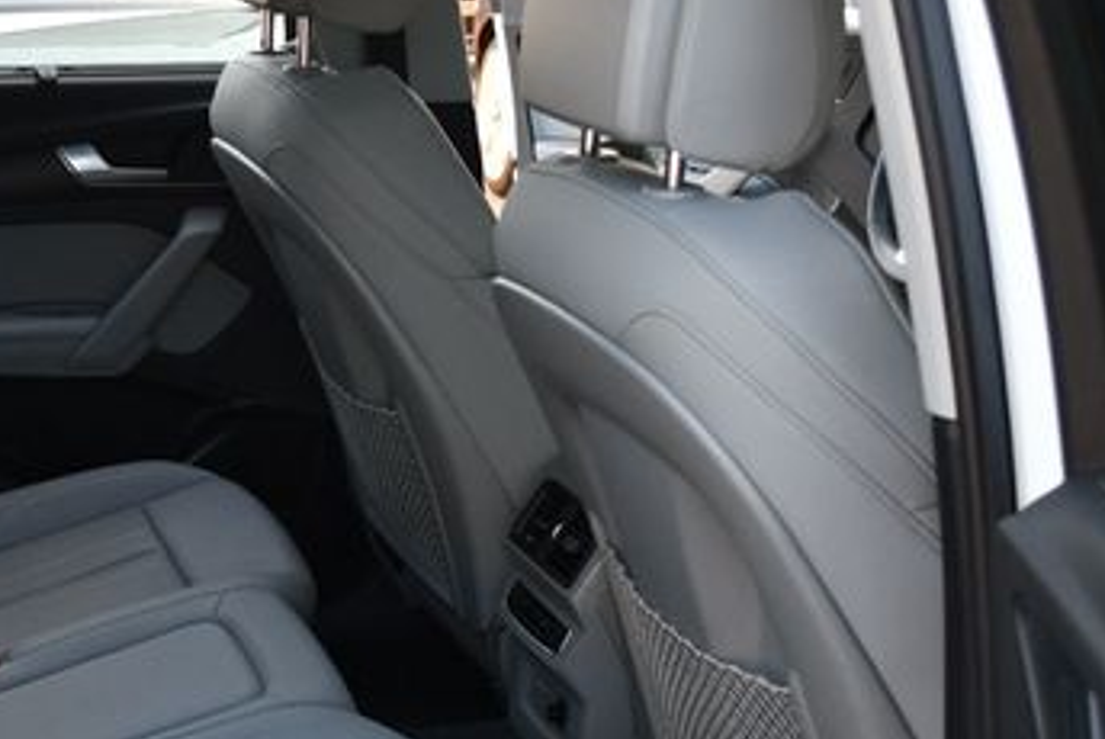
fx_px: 2058
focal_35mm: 67
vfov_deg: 20.0
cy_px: 659
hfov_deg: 29.6
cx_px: 270
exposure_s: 1/250
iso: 400
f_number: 4
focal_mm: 18
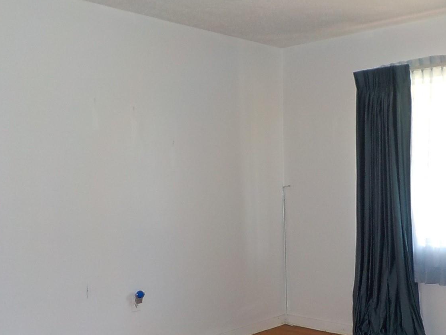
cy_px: 205
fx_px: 554
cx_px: 303
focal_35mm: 43
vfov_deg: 33.5
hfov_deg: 43.1
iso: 200
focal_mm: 4.1
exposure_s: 1/30
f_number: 3.3
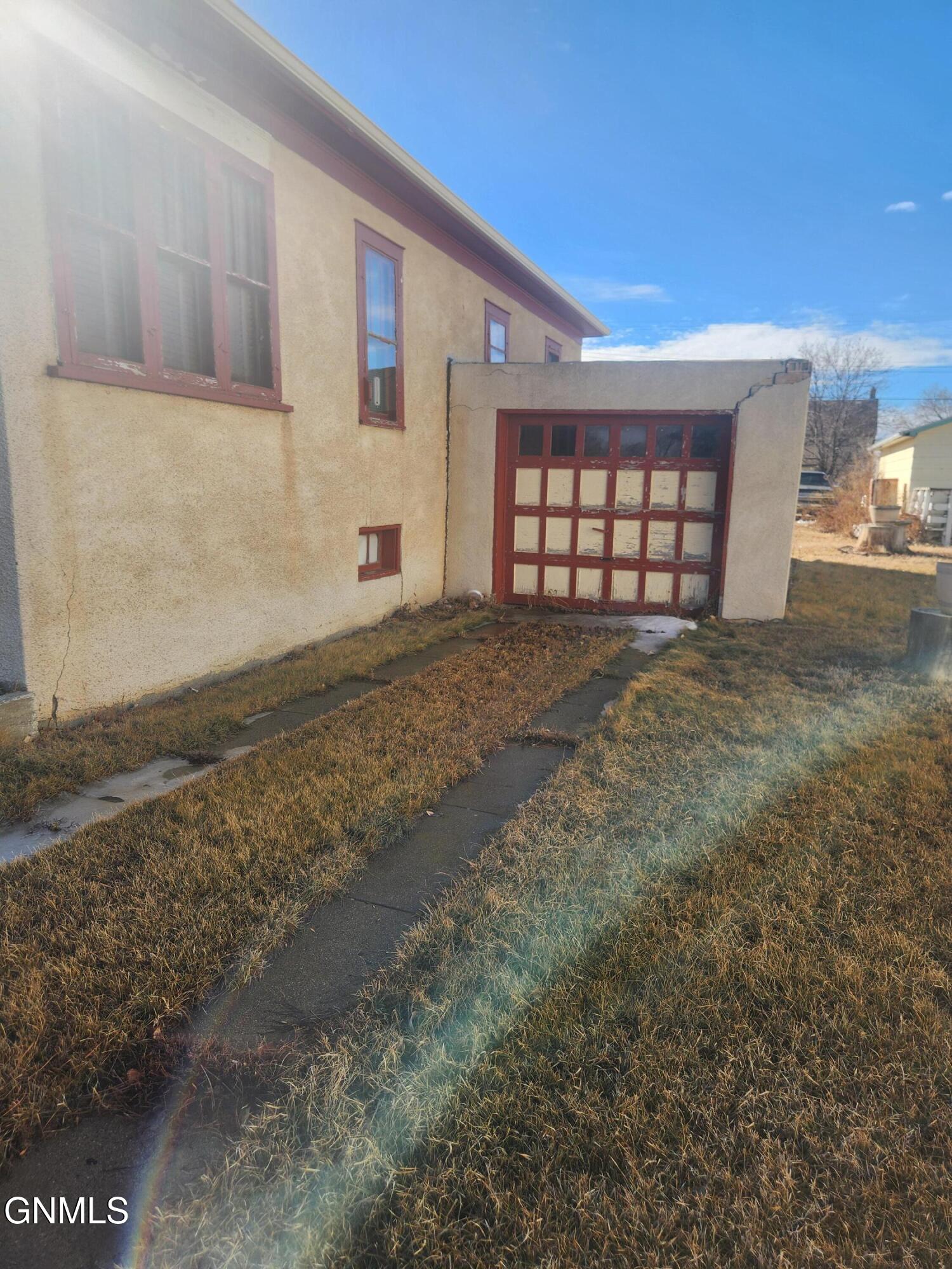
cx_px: 476
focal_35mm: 23
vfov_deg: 73.9
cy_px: 634
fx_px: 843
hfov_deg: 58.9
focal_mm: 5.4
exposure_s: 1/1081
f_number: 1.8
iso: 20
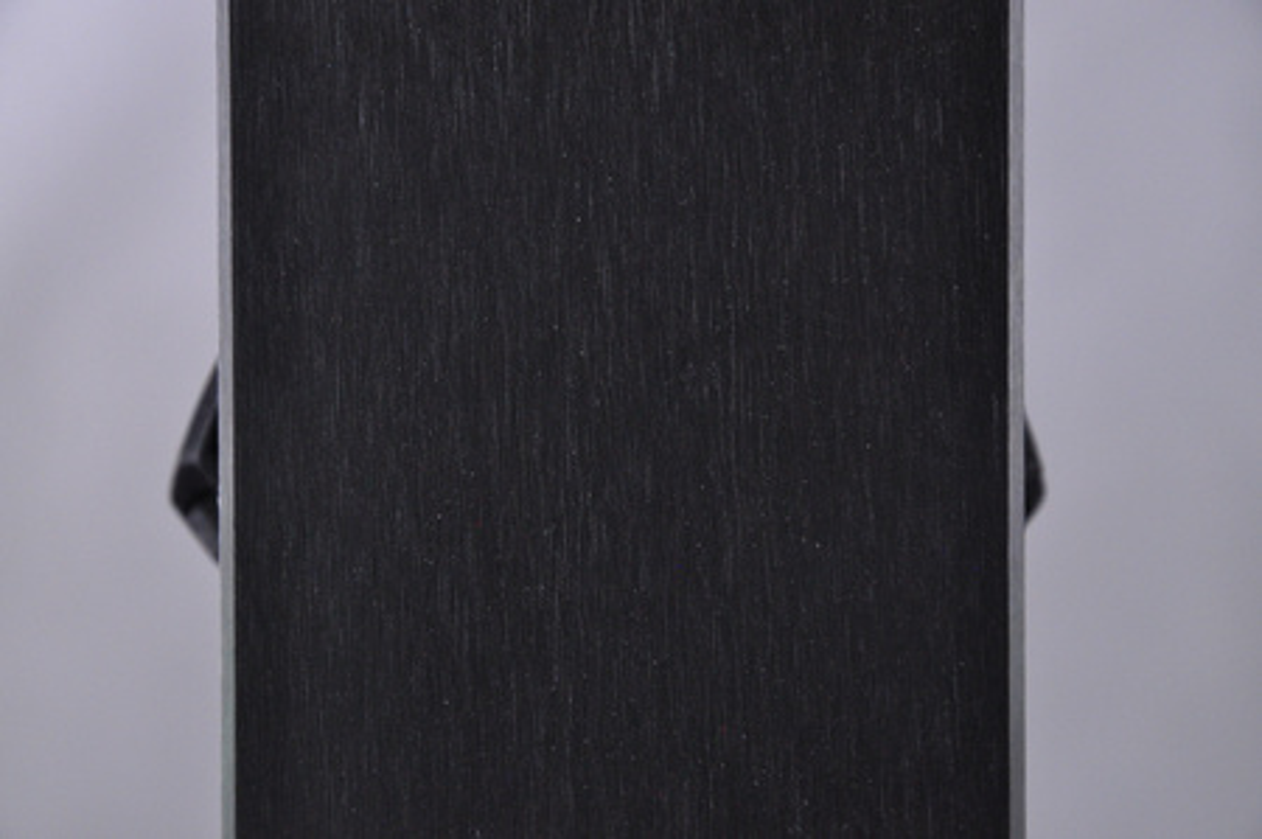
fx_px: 5515
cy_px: 420
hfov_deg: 13.1
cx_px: 631
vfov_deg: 8.7
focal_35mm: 158
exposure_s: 1/125
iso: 3200
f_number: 9.5
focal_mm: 105
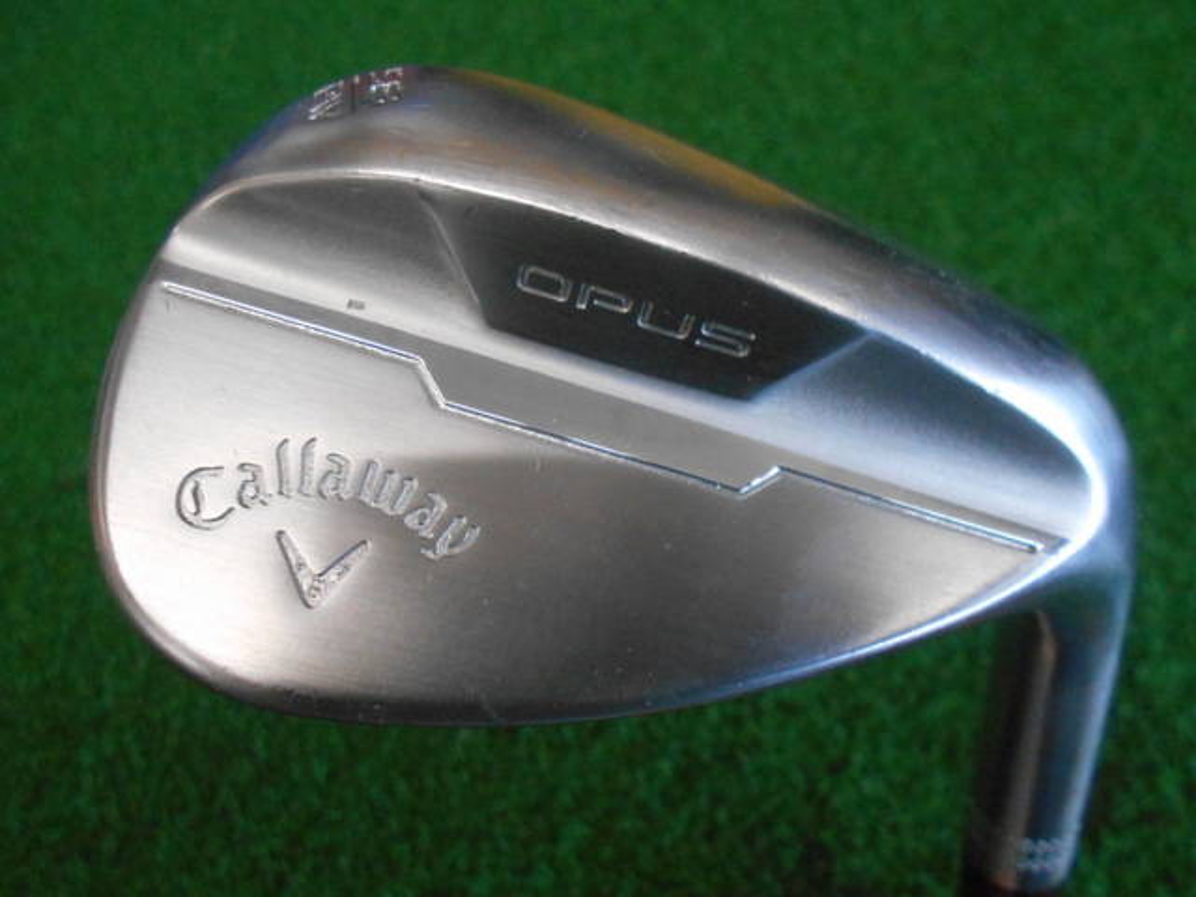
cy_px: 448
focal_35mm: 26
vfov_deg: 53.1
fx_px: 898
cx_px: 598
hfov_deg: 67.3
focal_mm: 4.6
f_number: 3.2
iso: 800
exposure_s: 1/200
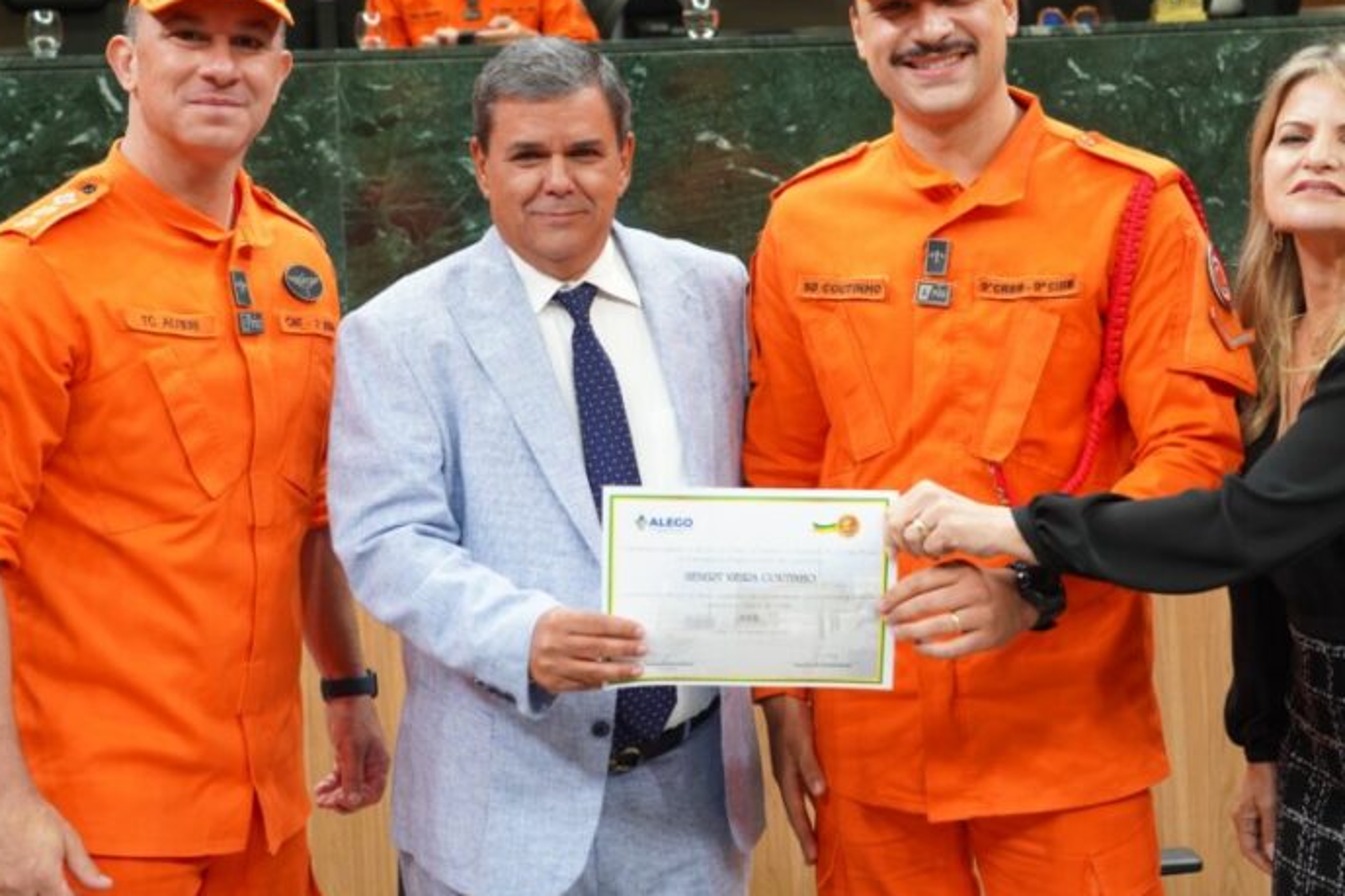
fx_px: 2390
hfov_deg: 31.4
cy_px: 342
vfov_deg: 21.2
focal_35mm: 64
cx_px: 728
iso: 1250
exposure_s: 1/160
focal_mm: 49
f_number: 5
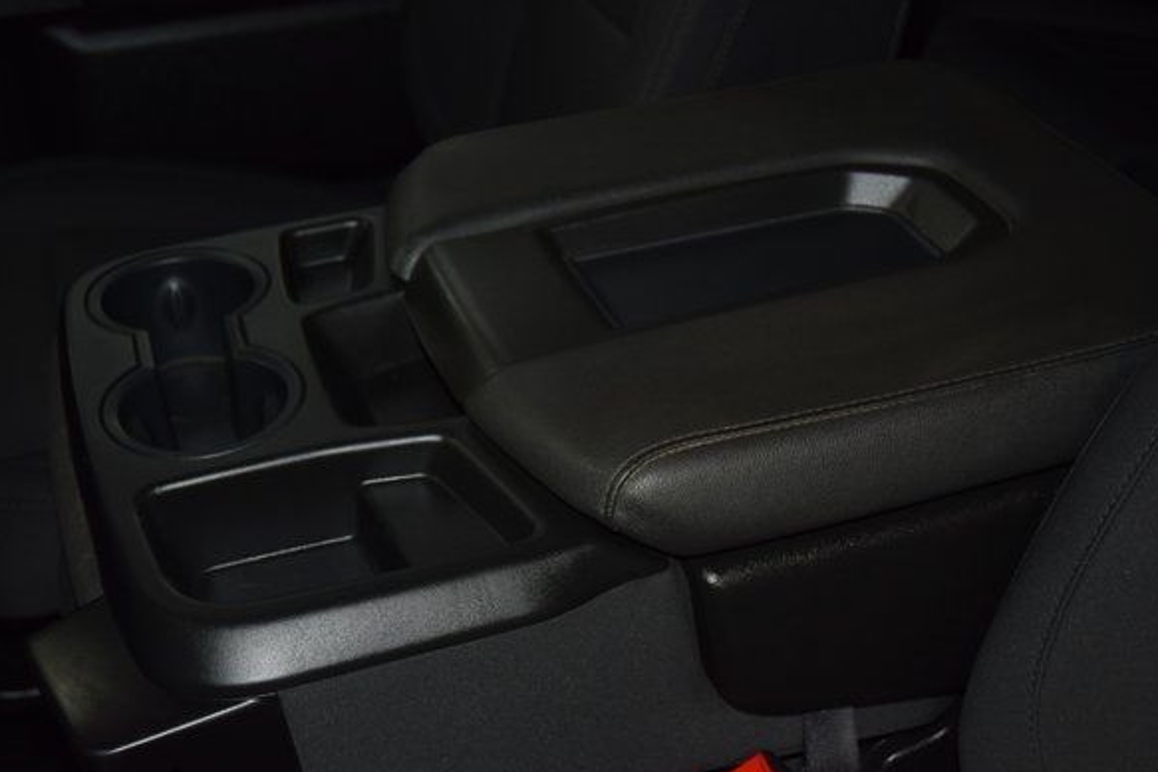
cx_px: 596
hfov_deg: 35.6
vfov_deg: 24.2
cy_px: 418
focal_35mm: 56
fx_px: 1802
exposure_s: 1/125
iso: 900
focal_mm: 34
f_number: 4
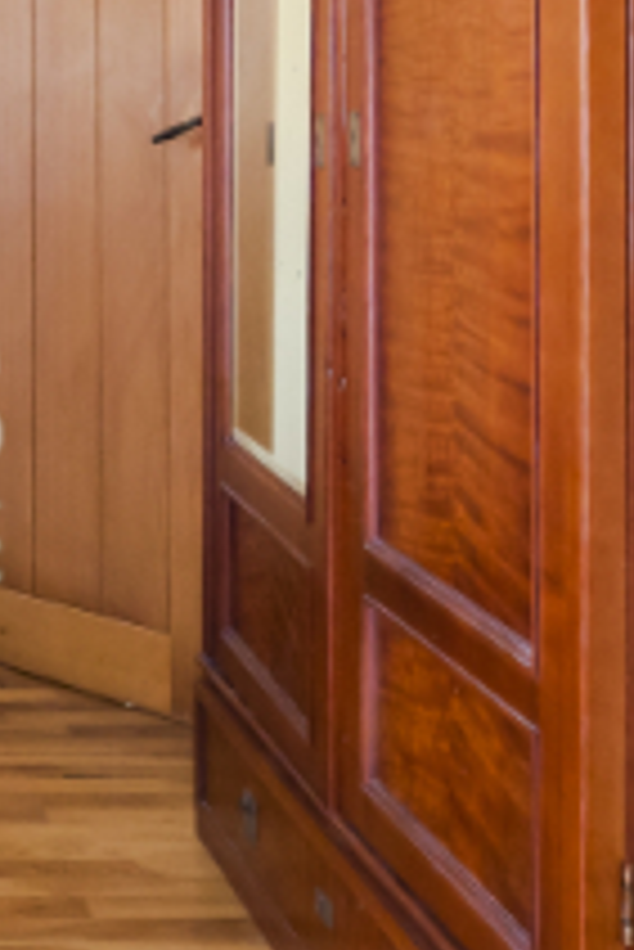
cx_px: -283
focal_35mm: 69
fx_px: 1820
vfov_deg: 27.9
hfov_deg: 17.9
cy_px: 63
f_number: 4
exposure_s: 1/20
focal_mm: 7
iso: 400
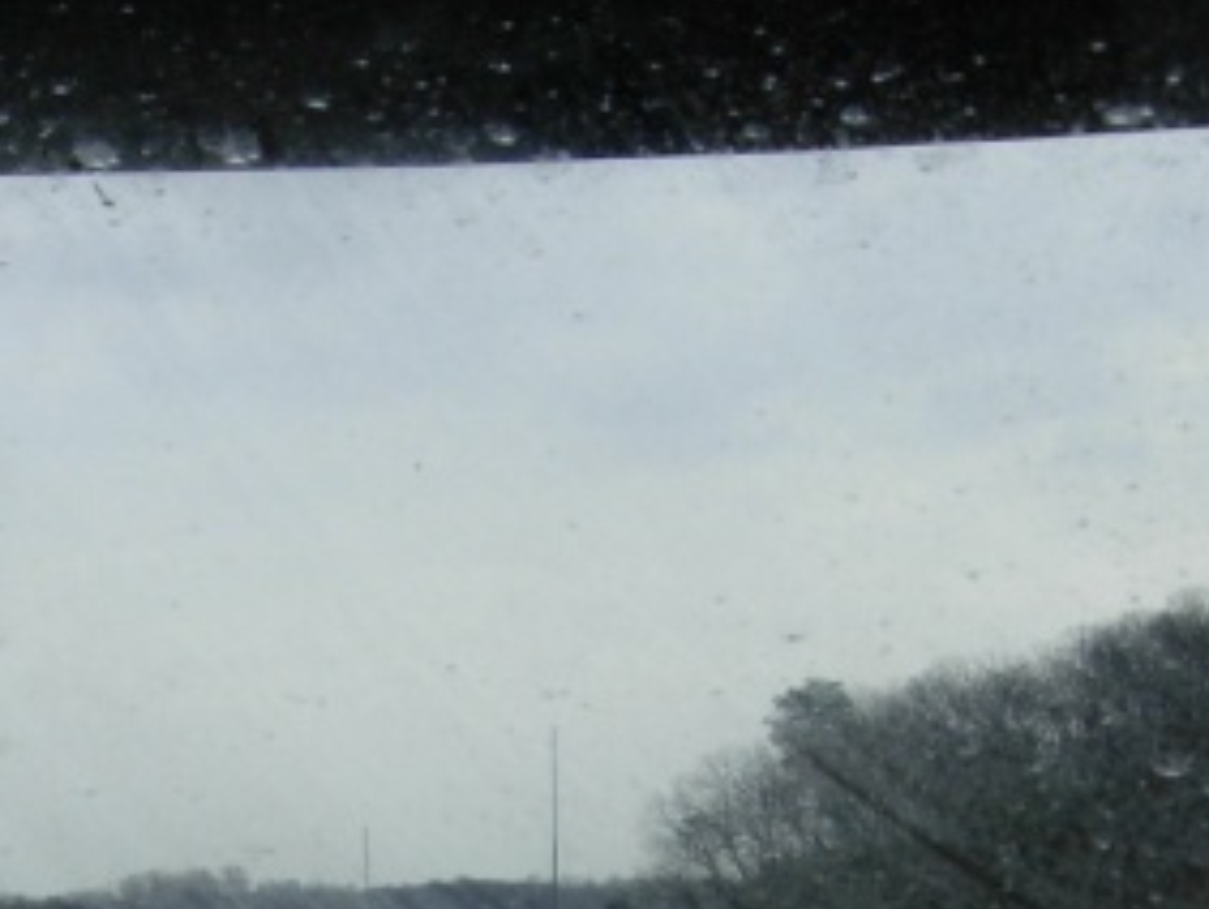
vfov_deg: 14.0
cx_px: 412
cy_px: 1123
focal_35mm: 102
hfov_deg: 19.2
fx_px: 3565
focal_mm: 7.5
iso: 50
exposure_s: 1/256
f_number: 5.4
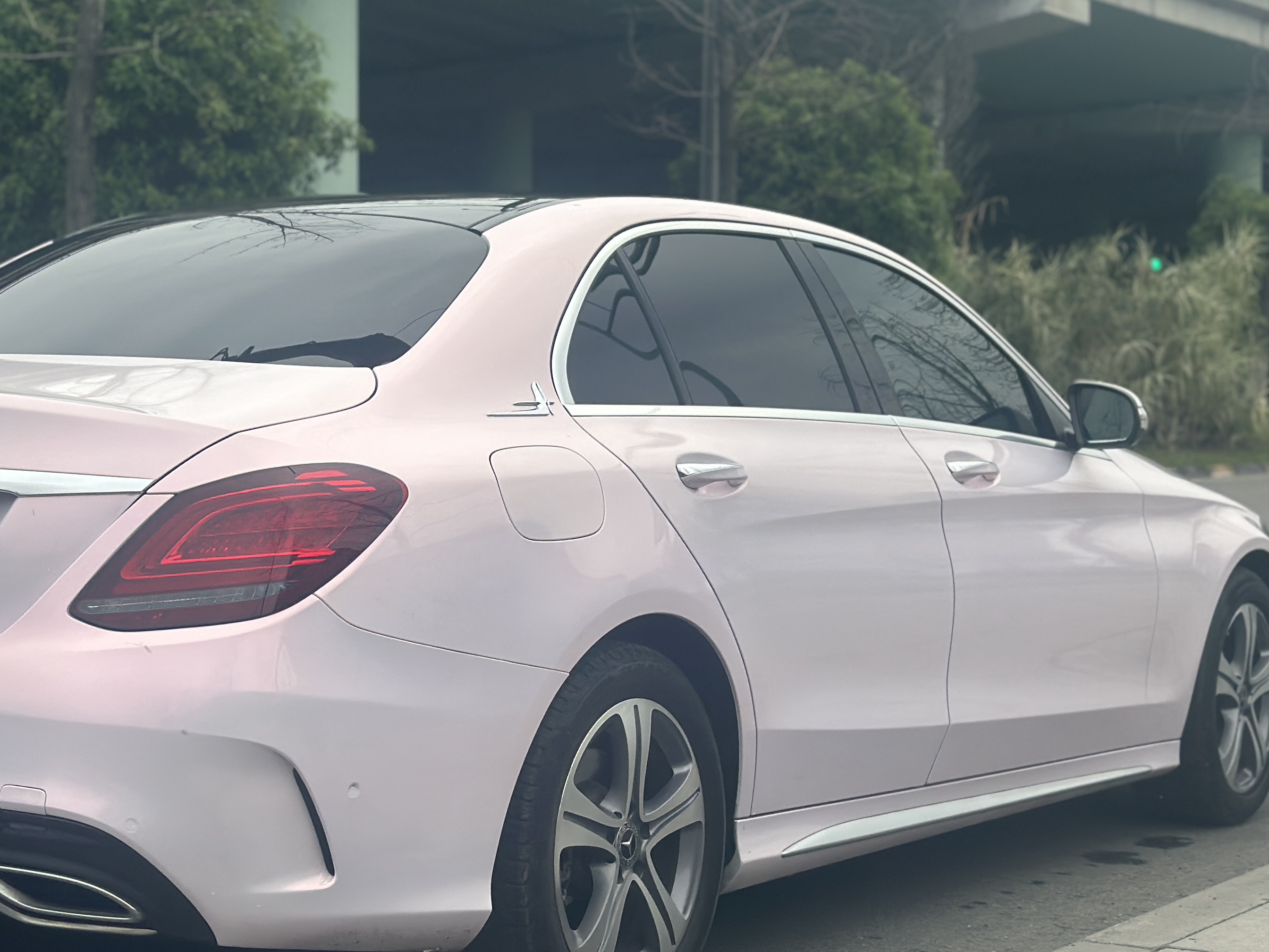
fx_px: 2639
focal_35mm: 72
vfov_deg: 20.4
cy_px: 459
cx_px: 422
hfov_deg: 26.9
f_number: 1.78
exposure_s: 1/2809
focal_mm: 6.86
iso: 80
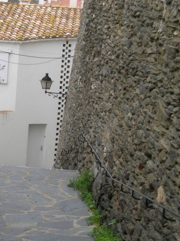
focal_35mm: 98
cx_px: 42
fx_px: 680
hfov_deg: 15.0
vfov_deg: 20.0
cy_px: 114
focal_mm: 12.7
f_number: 3.5
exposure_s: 1/141
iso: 50
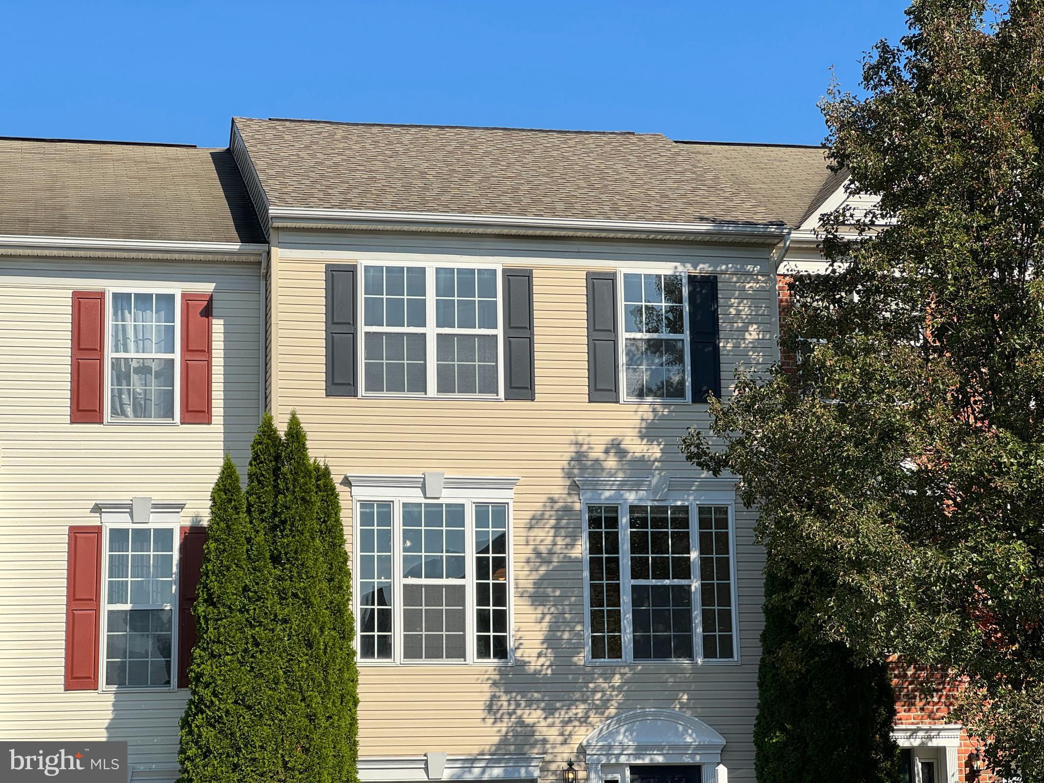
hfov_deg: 25.3
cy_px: 392
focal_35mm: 77
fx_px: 2322
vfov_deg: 19.1
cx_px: 522
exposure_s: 1/797
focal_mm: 9
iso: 25
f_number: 2.8
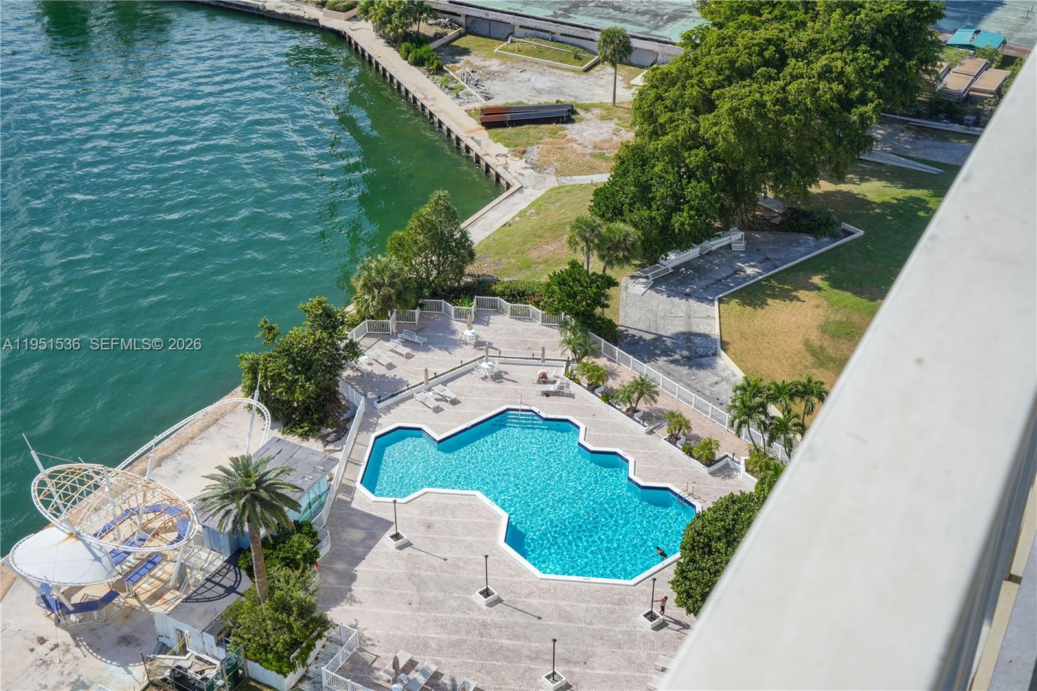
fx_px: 1267
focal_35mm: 44
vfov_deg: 30.5
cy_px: 346
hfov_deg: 44.5
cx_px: 518
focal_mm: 44
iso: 320
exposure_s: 1/200
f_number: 14
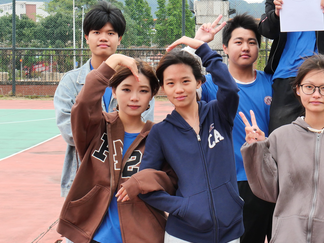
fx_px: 852
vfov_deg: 16.2
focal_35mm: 91
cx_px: 279
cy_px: 91
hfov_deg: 21.2
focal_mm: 26
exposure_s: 1/80
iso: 400
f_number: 10
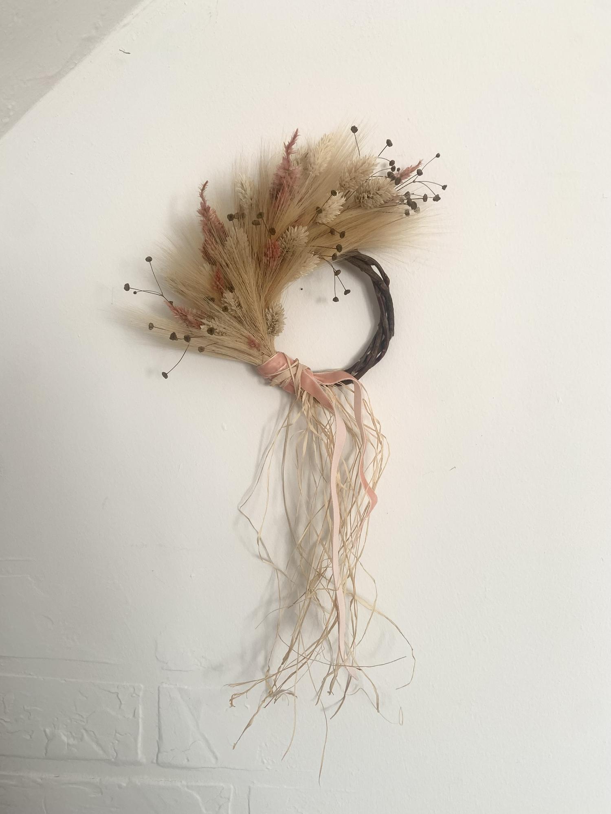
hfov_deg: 53.1
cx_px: 306
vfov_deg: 67.3
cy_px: 407
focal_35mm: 26
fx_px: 612
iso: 100
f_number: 1.8
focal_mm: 4.25
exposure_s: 1/94
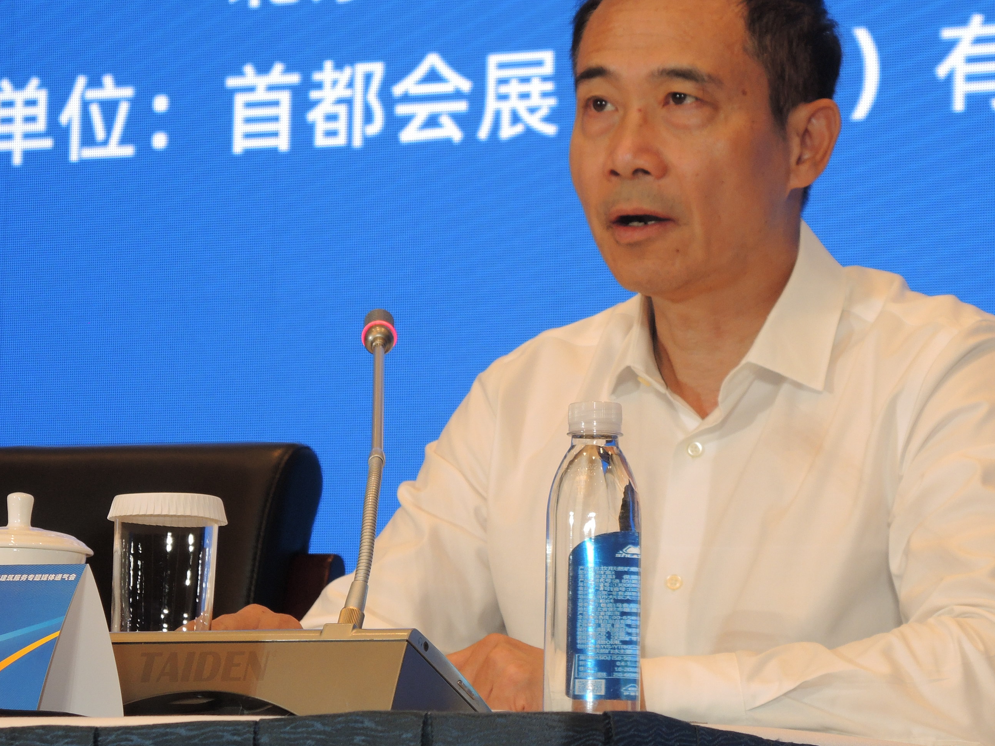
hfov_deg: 14.9
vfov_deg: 11.2
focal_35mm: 132
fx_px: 3794
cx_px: 629
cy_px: 348
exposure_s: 1/50
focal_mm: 17.7
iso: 200
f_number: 3.2
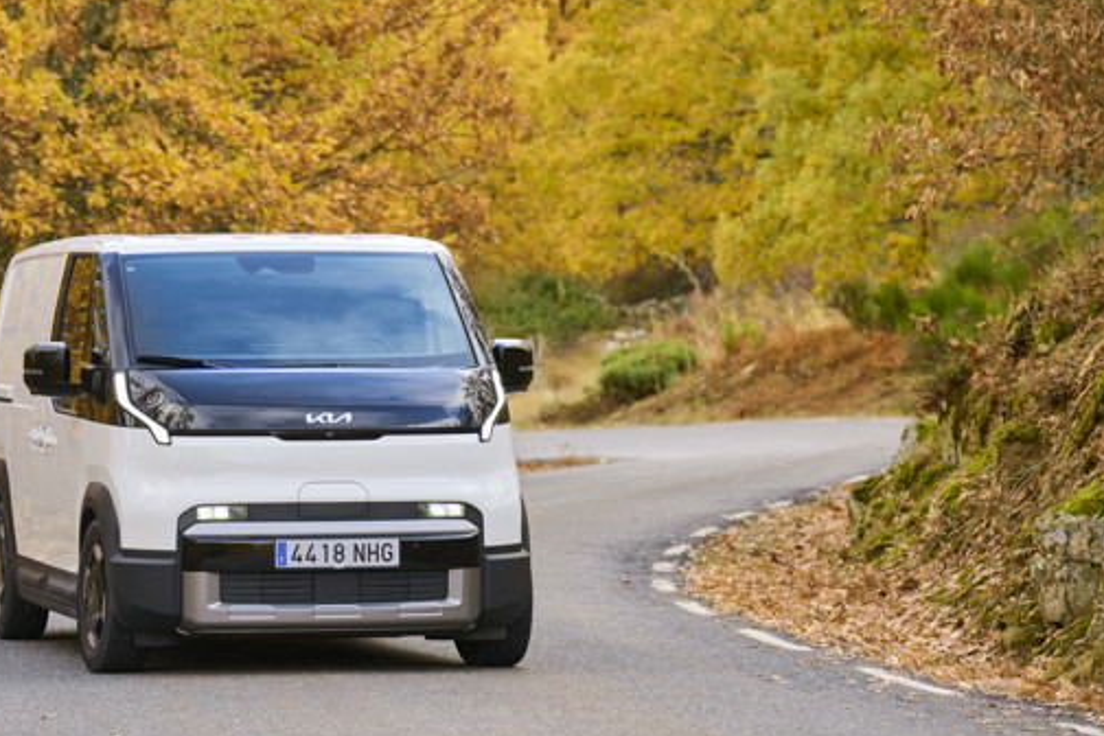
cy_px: 308
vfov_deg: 7.3
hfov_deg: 11.0
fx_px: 5734
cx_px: 436
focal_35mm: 187
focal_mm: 145
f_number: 5
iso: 160
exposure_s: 1/200
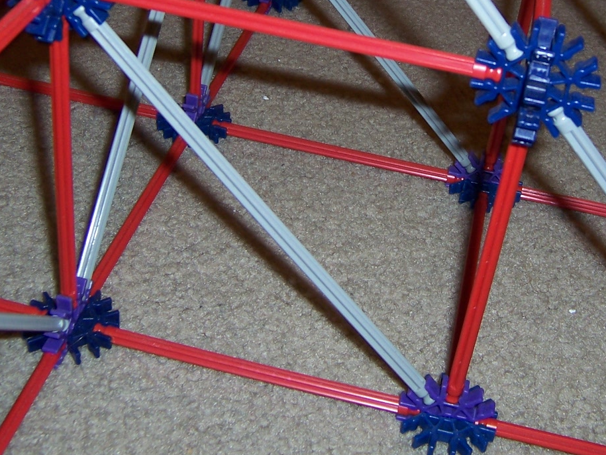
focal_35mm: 56
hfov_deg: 34.3
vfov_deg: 25.7
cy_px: 93
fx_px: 980
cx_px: 348
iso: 80
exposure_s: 1/60
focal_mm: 5.5
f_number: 2.8
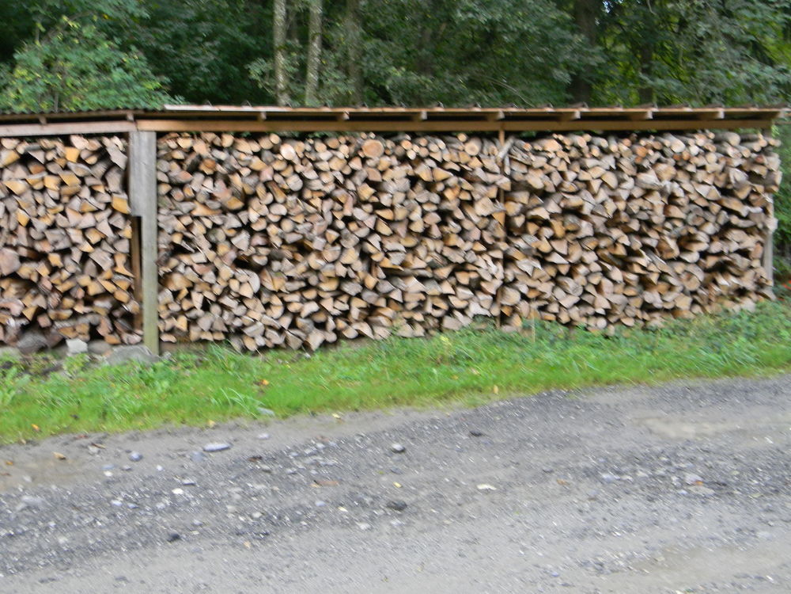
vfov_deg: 30.9
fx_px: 1074
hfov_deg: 40.4
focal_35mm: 47
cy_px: 297
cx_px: 396
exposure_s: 1/30
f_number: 3.9
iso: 265
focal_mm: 8.6
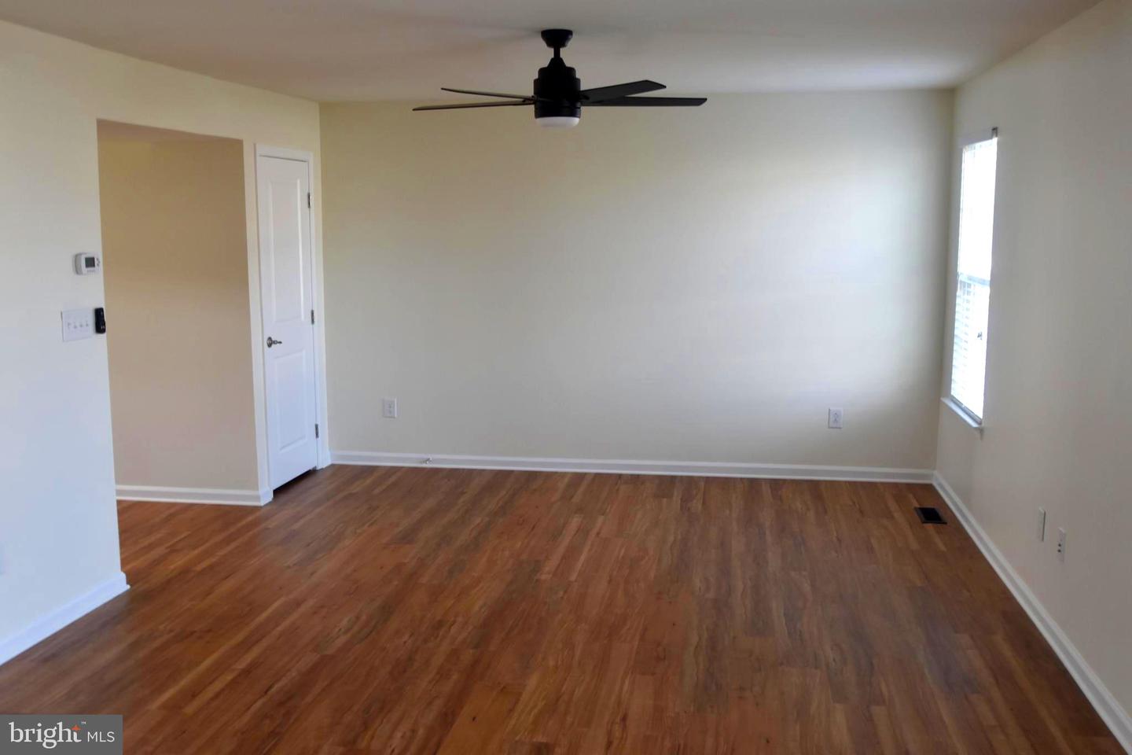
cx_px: 566
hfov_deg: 53.1
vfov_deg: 36.9
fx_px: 1132
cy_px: 378
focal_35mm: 36
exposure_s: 1/60
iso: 500
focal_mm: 24
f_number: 4.5
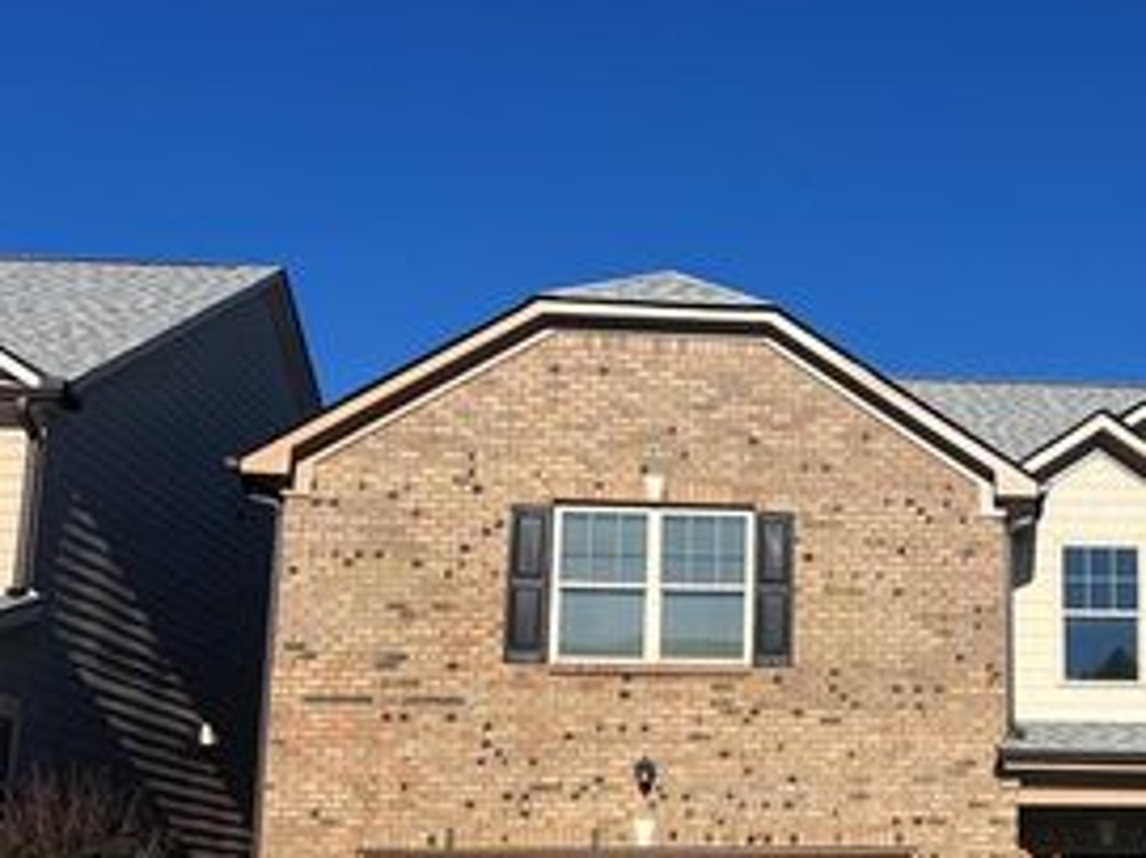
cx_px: 990
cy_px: 674
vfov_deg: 29.6
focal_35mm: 48
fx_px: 1588
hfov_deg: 37.5
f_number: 1.5
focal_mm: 5.7
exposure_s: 1/6993
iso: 50
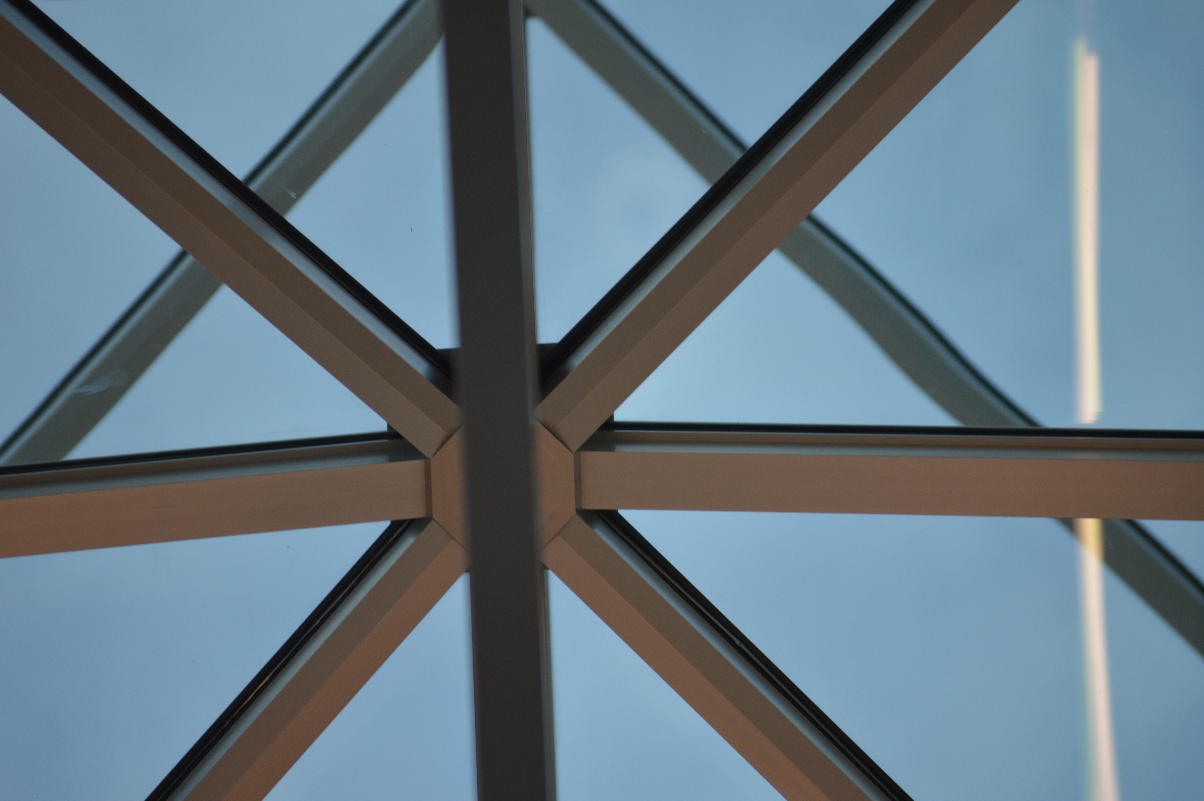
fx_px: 9523
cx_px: 602
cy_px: 400
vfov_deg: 4.8
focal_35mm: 285
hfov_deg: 7.2
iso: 400
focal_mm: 190
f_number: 5.6
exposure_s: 1/500
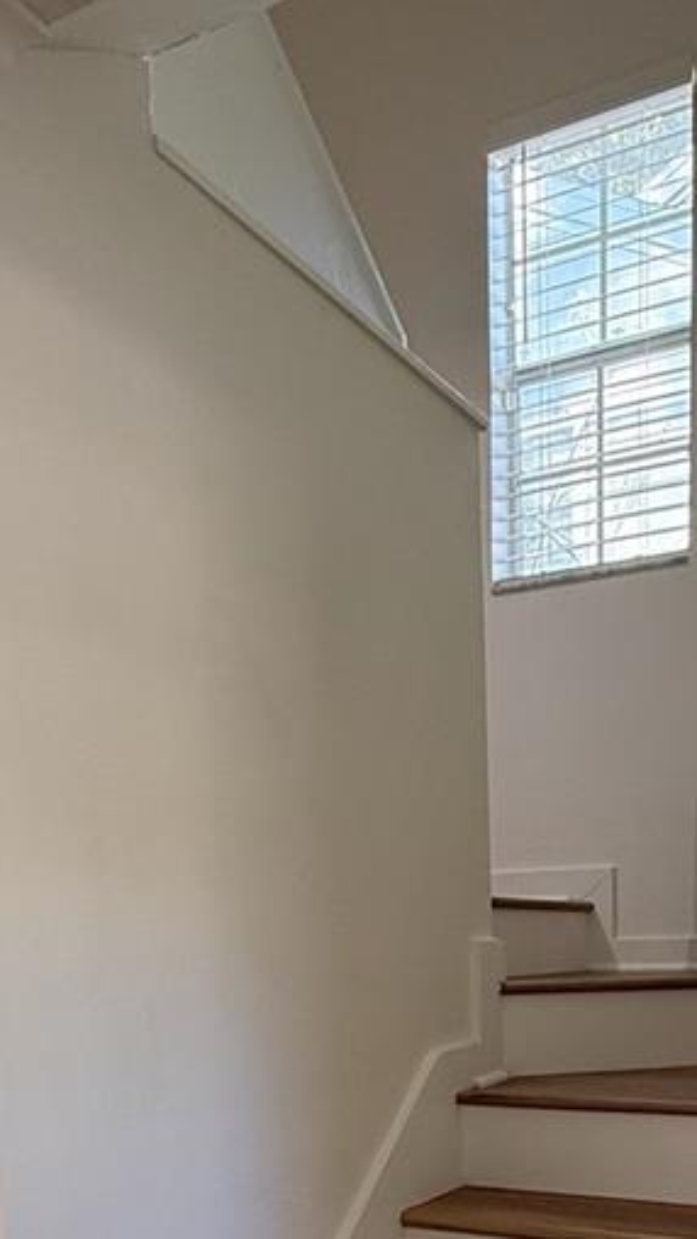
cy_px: 1110
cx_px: 512
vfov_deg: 49.4
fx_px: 1182
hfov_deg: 32.3
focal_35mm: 36
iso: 320
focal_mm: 2.22
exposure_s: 1/120
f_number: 2.2
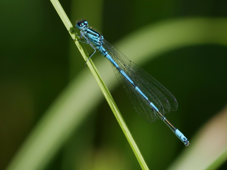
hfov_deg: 2.4
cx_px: 115
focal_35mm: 819
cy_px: 84
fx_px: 5370
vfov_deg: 1.8
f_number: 6.3
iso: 250
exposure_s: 1/640
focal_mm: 400
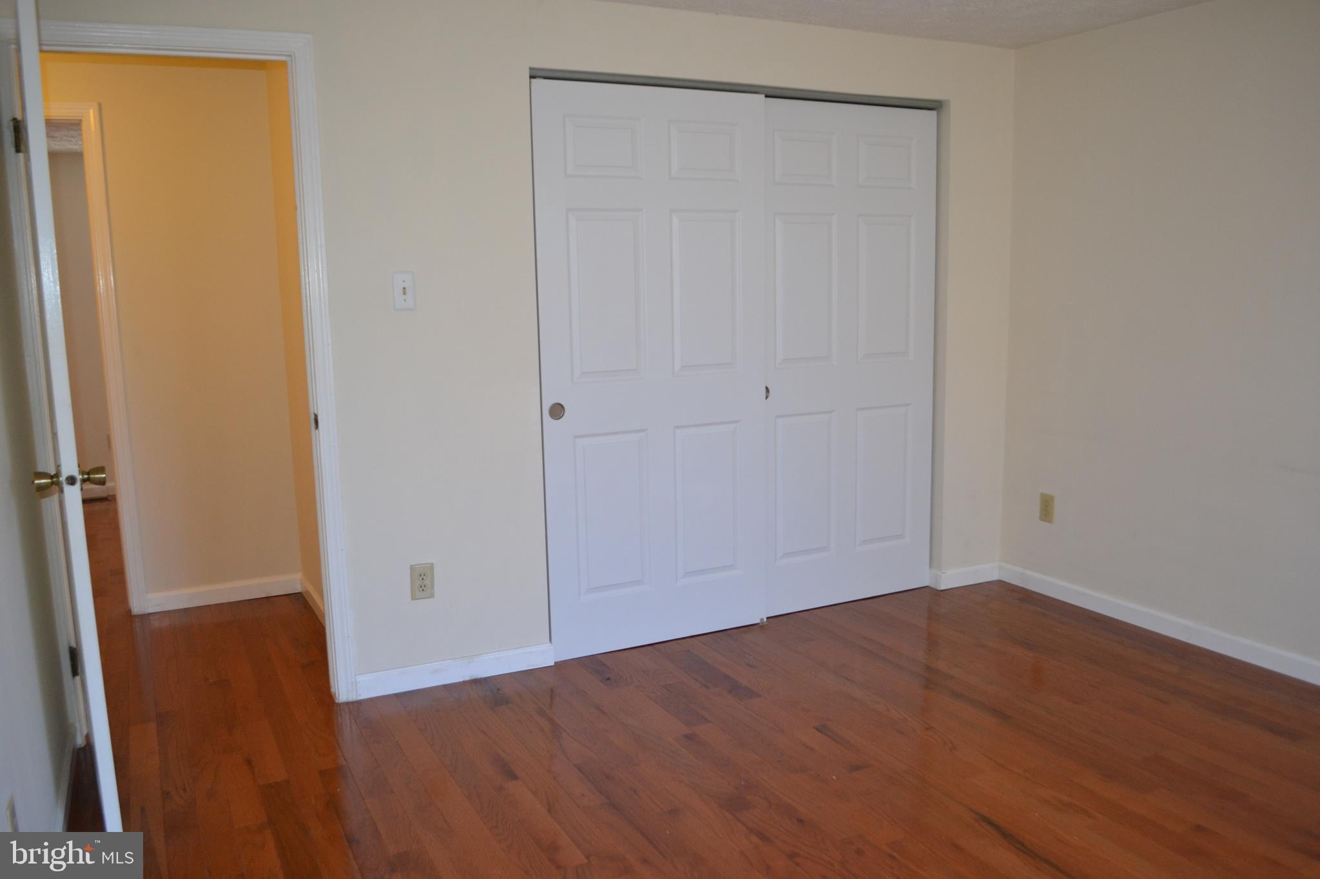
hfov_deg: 67.4
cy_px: 440
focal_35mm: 27
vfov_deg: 47.9
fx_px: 990
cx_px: 660
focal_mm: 18
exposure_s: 1/60
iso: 800
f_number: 3.5
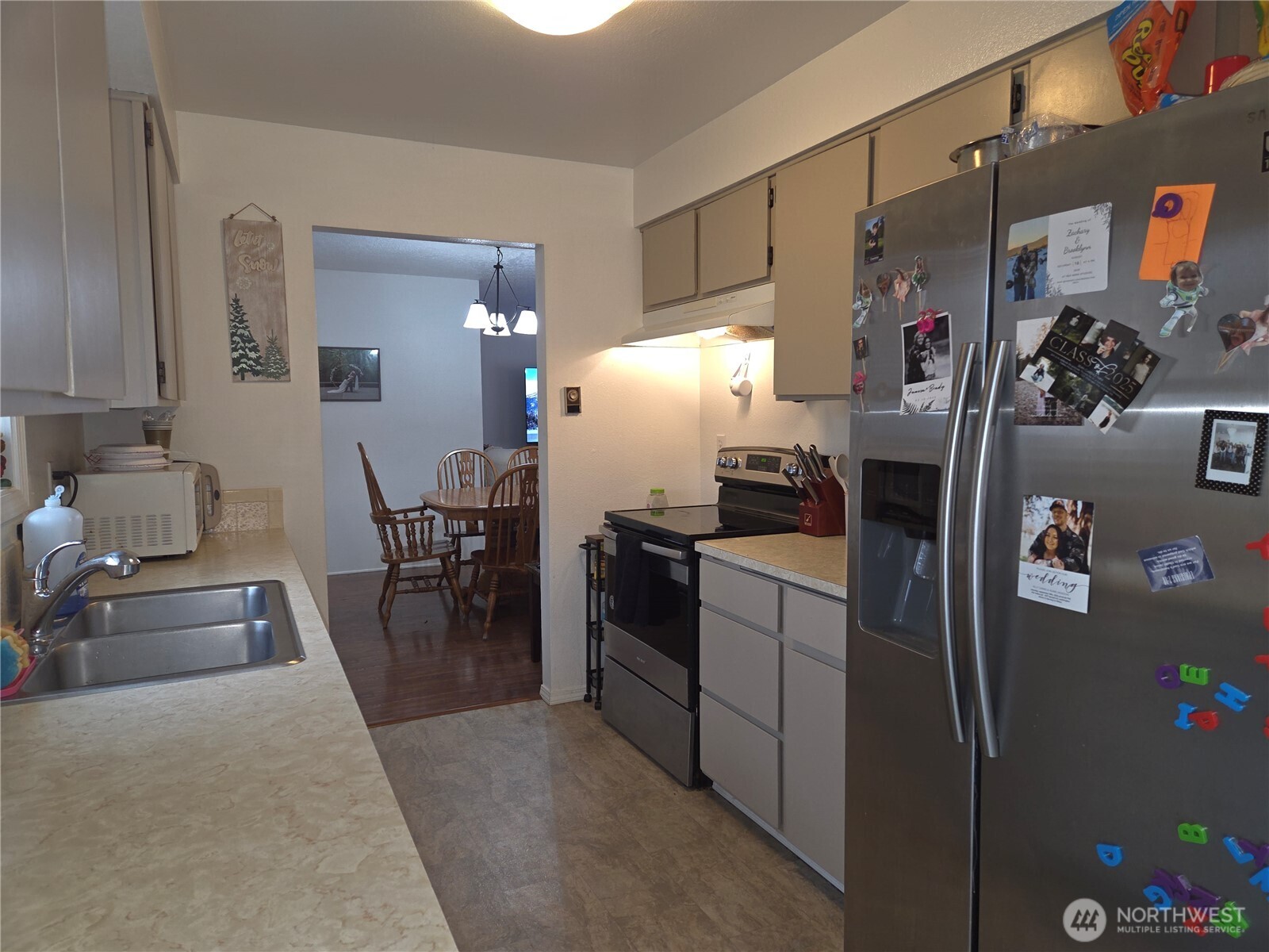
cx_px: 634
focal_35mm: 23
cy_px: 476
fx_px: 843
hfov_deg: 73.9
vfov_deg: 58.9
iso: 400
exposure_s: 1/60
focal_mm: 5.4
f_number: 1.8
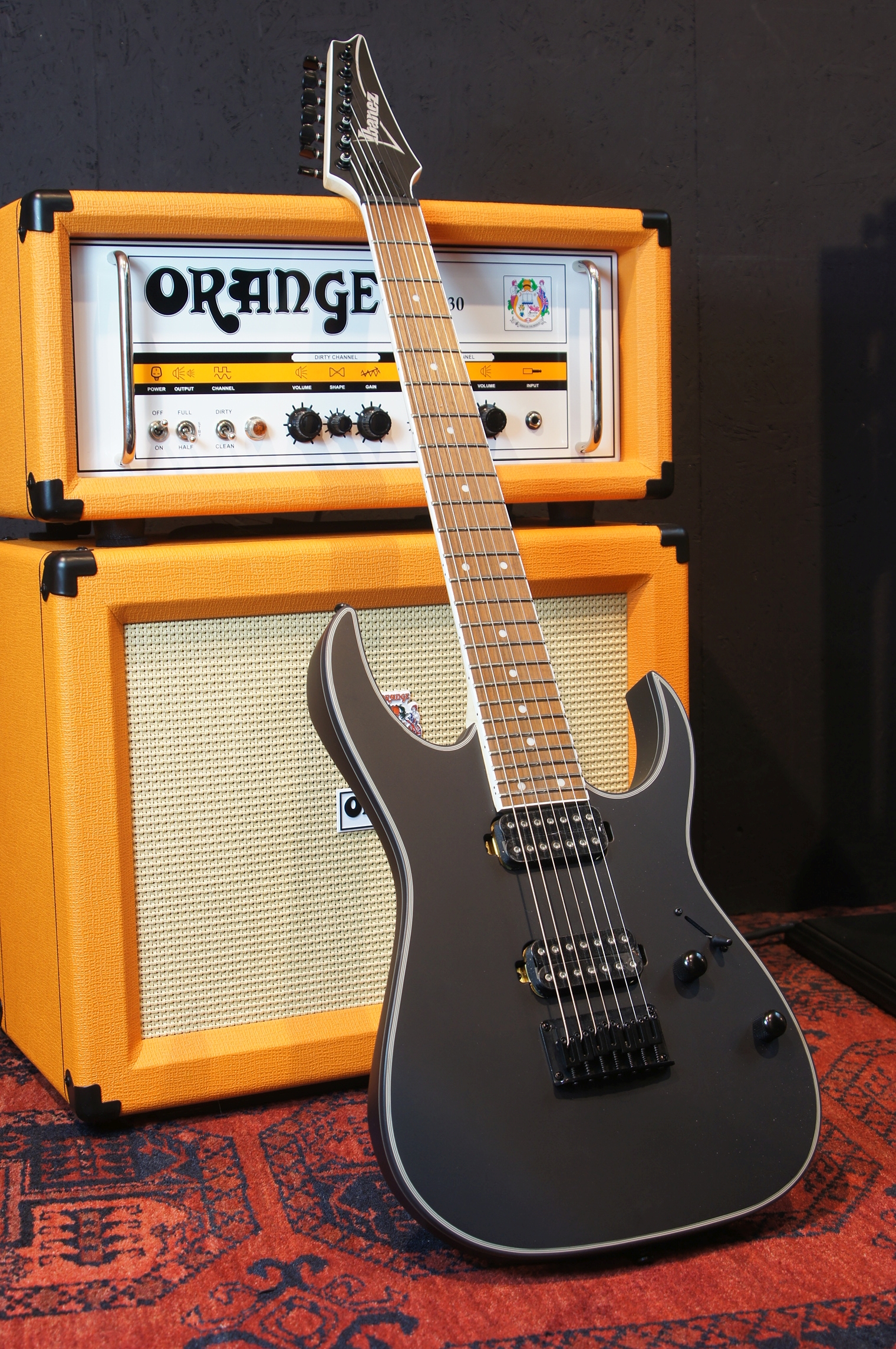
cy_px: 674
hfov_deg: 25.7
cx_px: 448
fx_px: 1965
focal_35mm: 52
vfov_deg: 37.9
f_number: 6.3
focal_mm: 35
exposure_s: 1/4
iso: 100
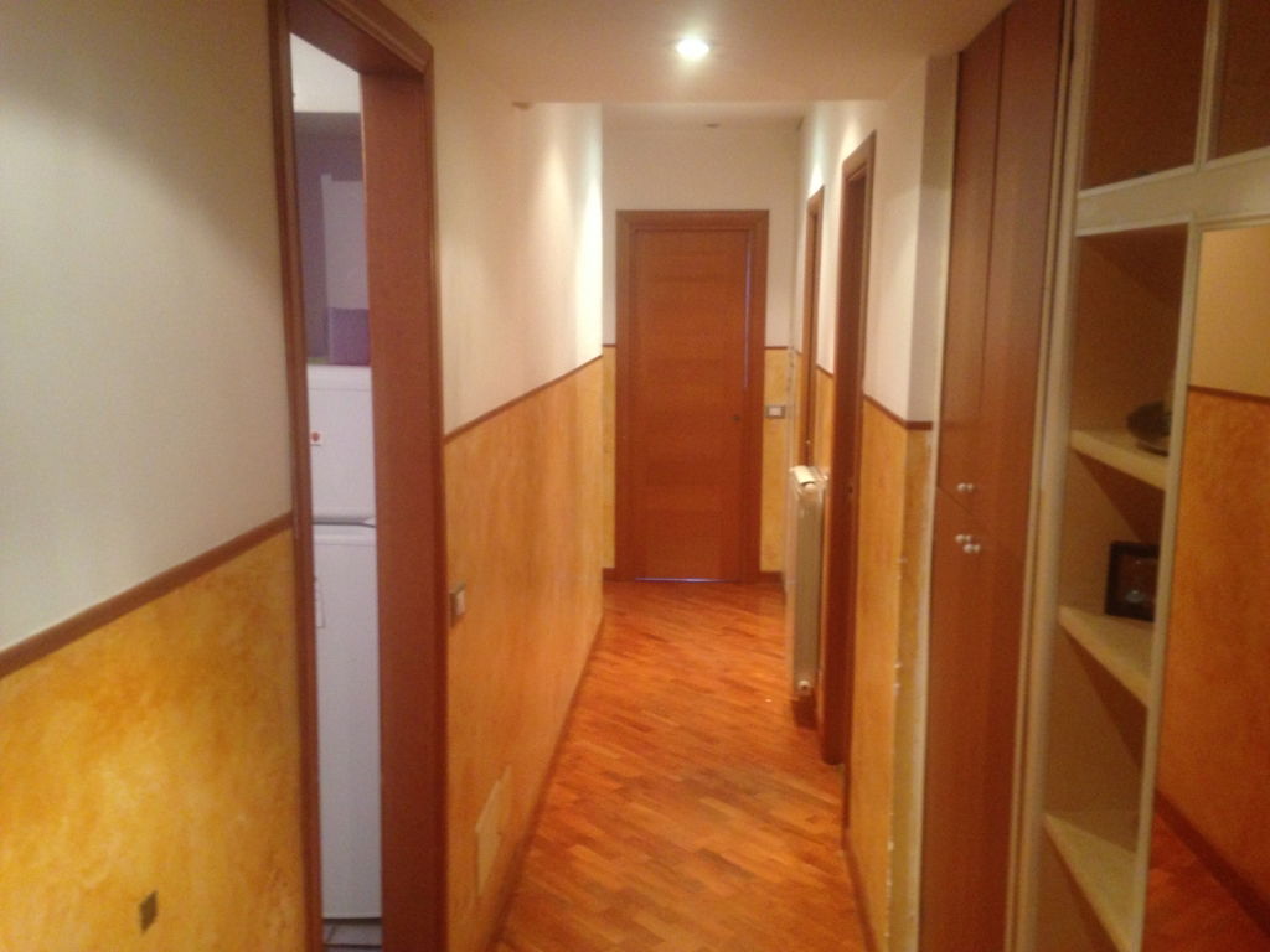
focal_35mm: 33
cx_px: 635
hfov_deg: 55.4
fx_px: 1211
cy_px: 476
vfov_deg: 42.9
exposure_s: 1/20
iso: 200
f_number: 2.4
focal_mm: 4.12
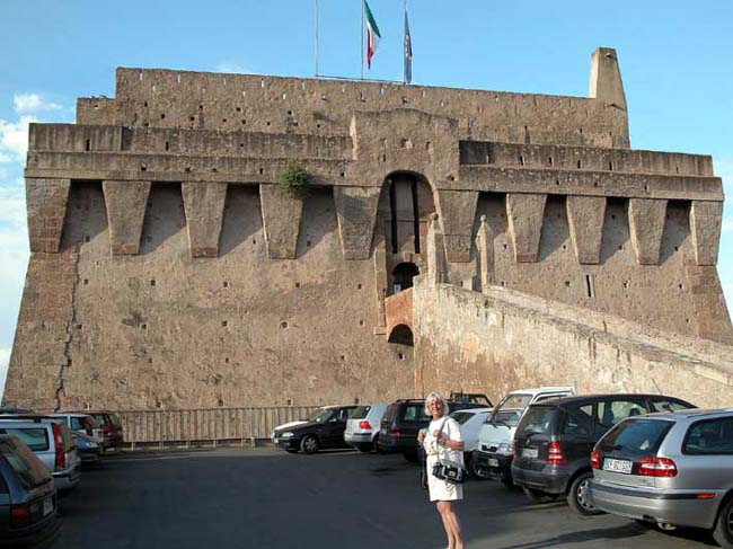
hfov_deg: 49.0
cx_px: 366
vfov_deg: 37.7
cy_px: 274
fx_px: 804
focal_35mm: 38
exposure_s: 1/341
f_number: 5.1
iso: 100
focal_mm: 10
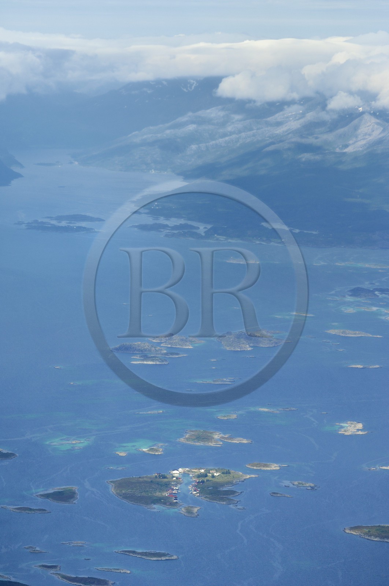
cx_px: 194
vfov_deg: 9.2
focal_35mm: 225
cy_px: 293
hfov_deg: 6.1
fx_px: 3658
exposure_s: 1/1600
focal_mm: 150
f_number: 4
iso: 100
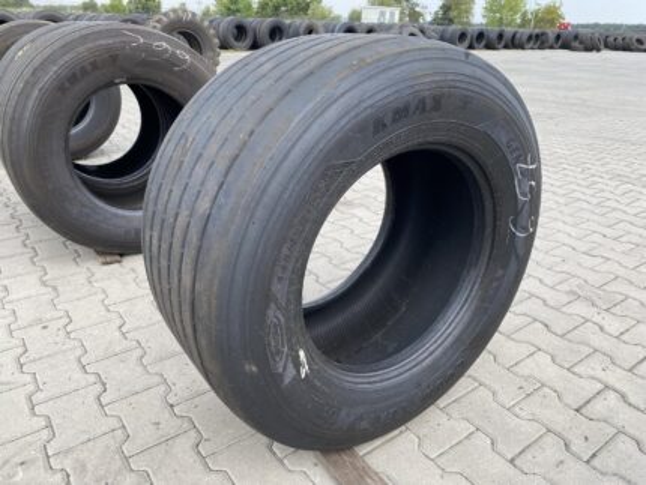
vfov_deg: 53.1
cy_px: 242
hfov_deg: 67.3
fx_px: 485
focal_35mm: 26
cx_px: 323
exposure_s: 1/404
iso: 32
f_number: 1.8
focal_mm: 4.25
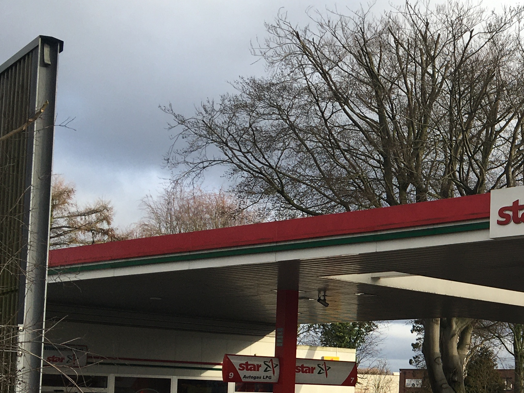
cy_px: 351
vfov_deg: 21.2
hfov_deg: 26.1
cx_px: 590
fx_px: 1029
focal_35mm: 68
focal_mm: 4.15
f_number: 2.2
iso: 25
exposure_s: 1/569
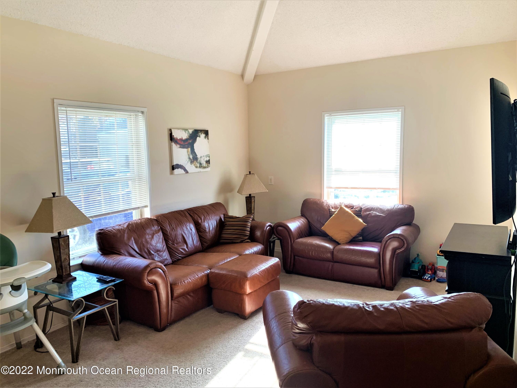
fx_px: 388
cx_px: 258
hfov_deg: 67.3
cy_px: 194
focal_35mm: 26
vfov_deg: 53.1
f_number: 1.8
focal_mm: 4.25
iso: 50
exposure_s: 1/120
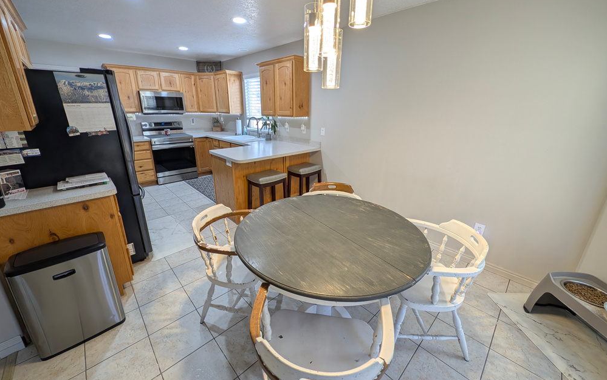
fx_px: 215
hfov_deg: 109.3
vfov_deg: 82.8
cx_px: 299
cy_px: 178
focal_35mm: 13
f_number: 1.95
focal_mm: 2.23
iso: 41
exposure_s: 1/30
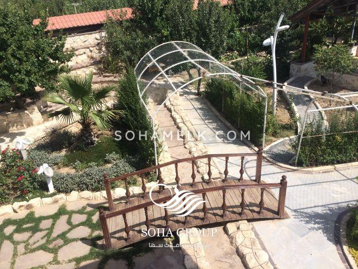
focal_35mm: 29
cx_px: 179
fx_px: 300
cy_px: 134
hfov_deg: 61.7
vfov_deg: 48.2
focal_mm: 4.15
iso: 32
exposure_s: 1/2933
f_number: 2.2
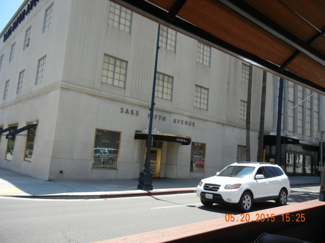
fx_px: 282
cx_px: 162
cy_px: 122
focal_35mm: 30
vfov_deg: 46.8
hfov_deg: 60.0
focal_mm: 5.4
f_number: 3.5
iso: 160
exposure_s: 1/798
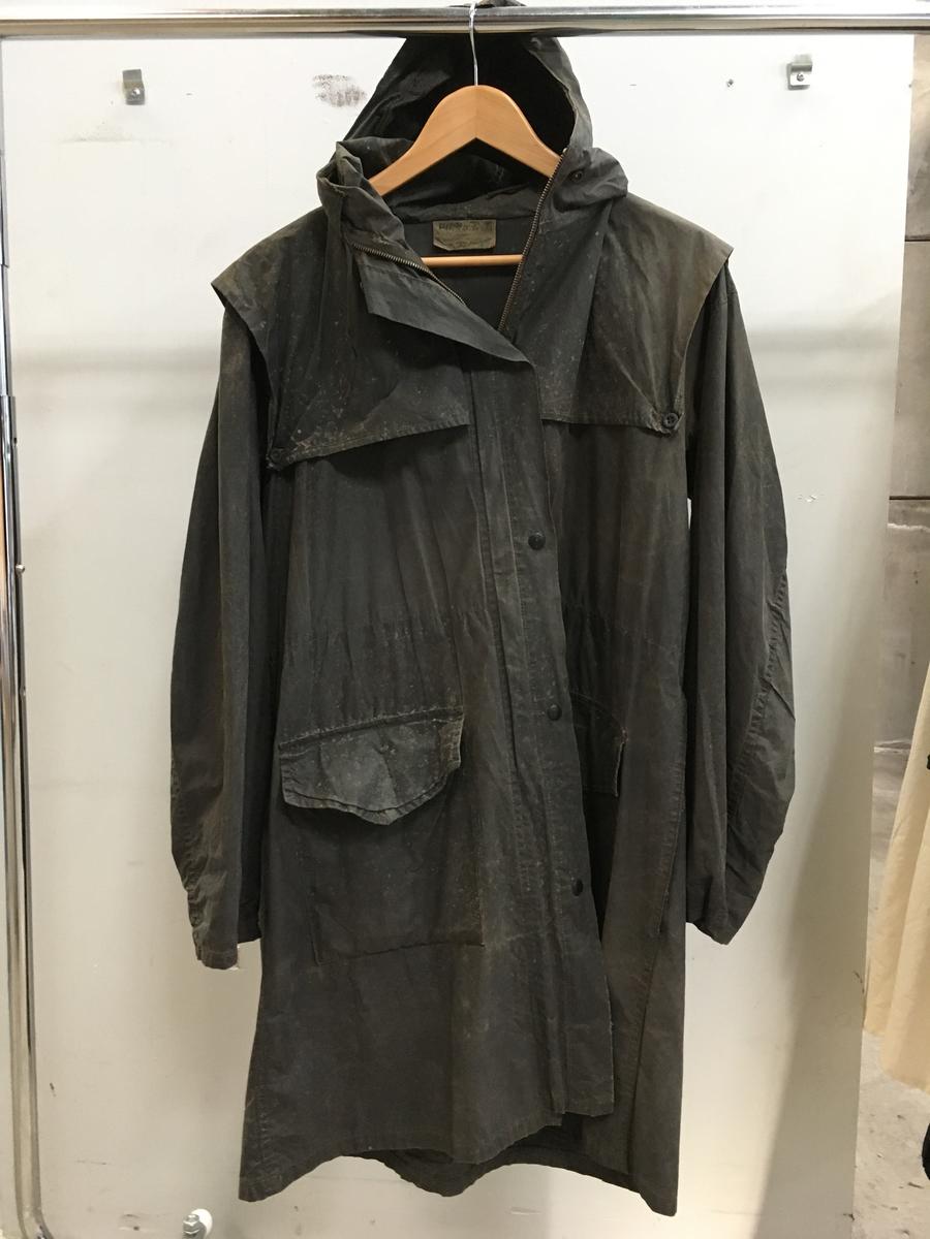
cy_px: 620
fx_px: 1039
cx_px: 465
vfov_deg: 61.7
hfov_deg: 48.2
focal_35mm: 29
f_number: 2.2
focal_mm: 4.15
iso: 250
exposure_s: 1/33
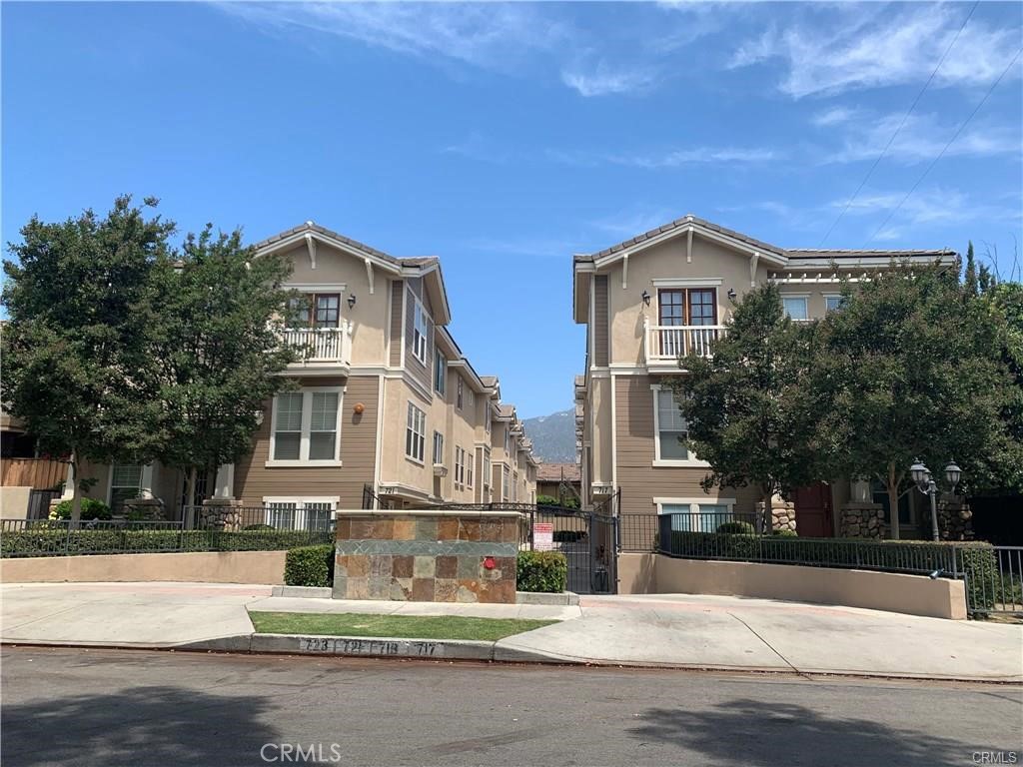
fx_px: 768
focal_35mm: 26
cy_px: 384
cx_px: 512
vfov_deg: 53.1
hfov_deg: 67.3
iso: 25
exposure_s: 1/1634
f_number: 1.8
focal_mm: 4.25
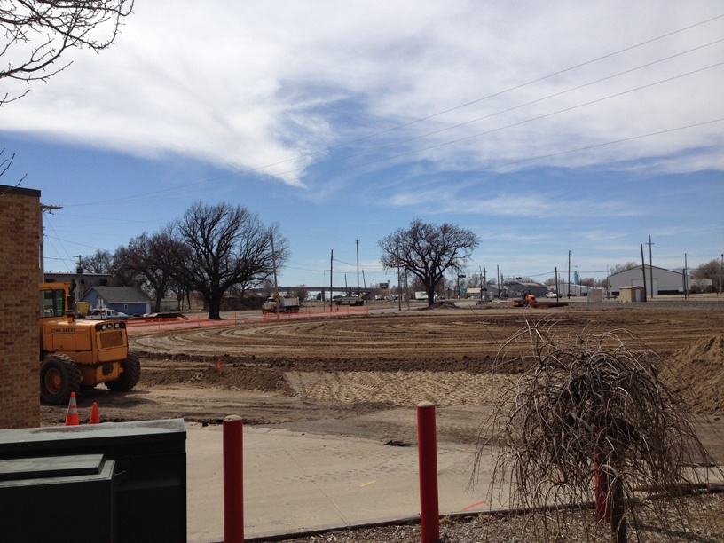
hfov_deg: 52.6
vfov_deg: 40.7
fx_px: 732
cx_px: 362
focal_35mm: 35
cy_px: 272
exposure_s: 1/3067
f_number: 2.4
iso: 50
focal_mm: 4.28
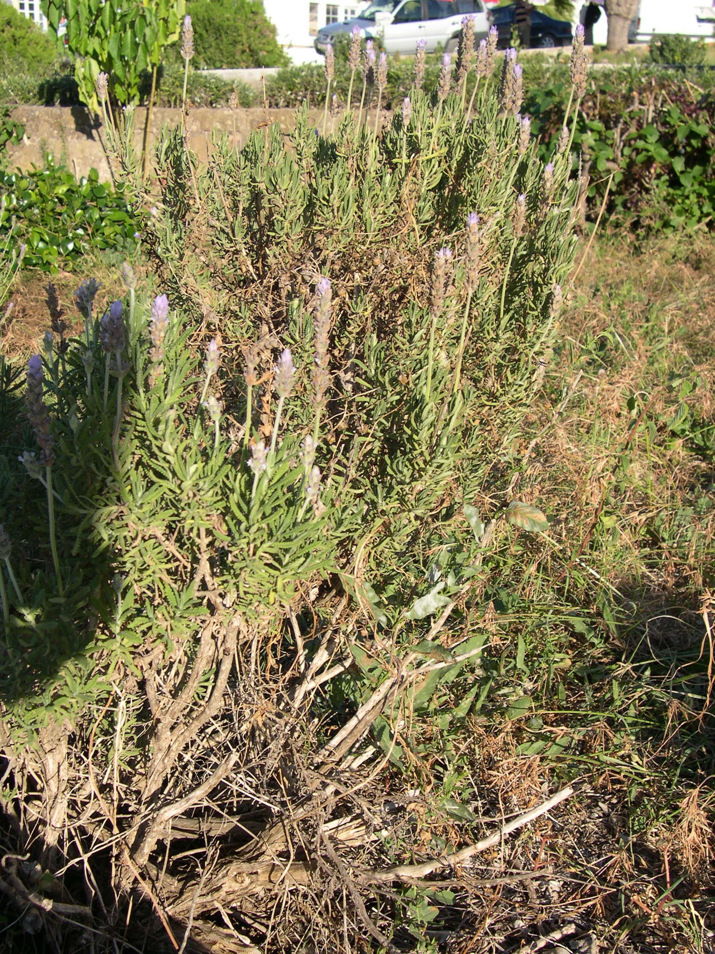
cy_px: 477
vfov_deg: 49.0
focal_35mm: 38
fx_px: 1047
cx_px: 358
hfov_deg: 37.7
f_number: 7.6
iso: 100
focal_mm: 8
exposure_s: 1/118
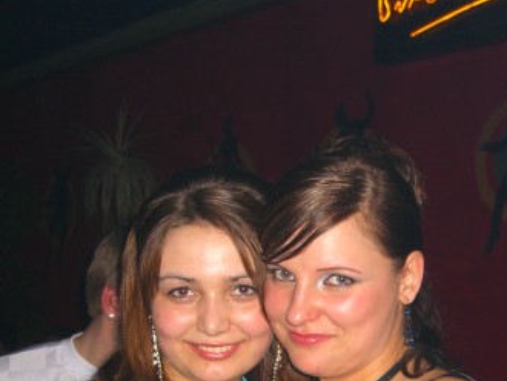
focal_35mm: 69
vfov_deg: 20.9
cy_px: 341
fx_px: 1011
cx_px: 310
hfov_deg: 28.1
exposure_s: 1/60
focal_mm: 7.9
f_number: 2.8
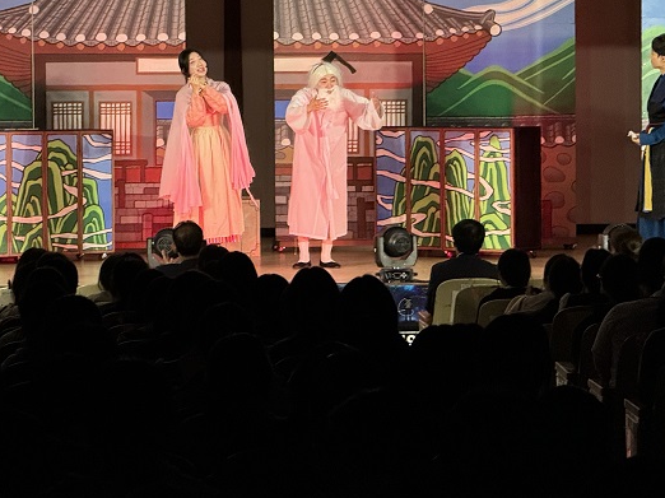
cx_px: 268
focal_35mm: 184
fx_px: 3533
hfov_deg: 10.7
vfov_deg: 8.1
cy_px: 153
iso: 200
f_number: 2.8
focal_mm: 15.66
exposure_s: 1/100
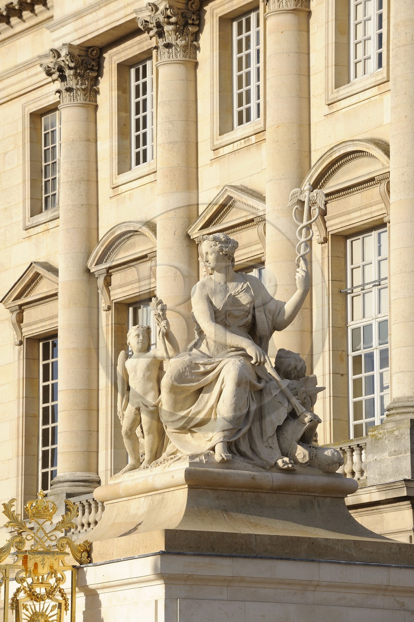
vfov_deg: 10.8
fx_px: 3283
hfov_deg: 7.2
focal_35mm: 190
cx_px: 207
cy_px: 311
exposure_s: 1/320
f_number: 9
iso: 200
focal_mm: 190
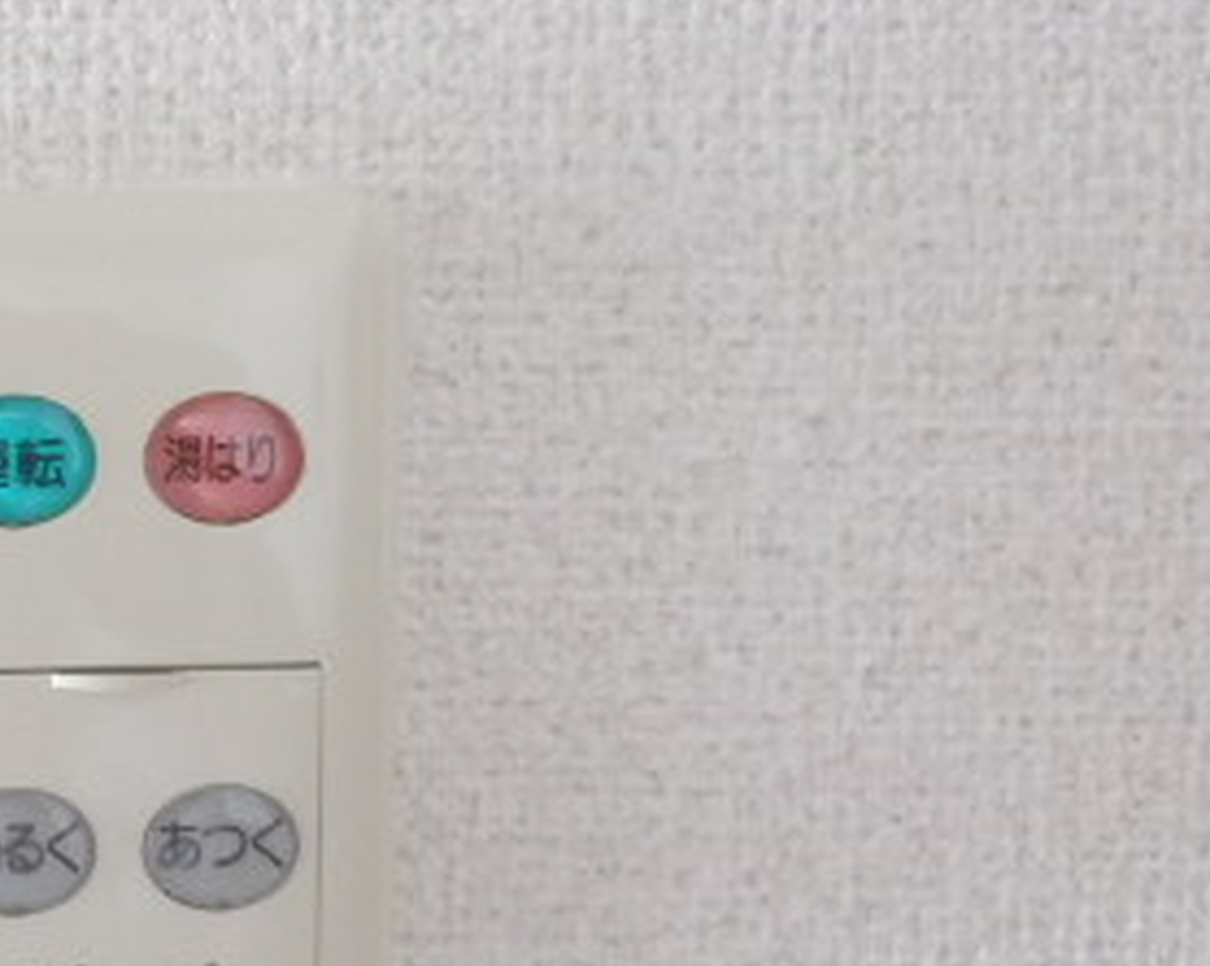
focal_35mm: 54
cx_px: -144
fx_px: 1932
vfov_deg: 28.0
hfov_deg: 30.8
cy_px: 422
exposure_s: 1/30
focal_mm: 4.2
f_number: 3
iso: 640
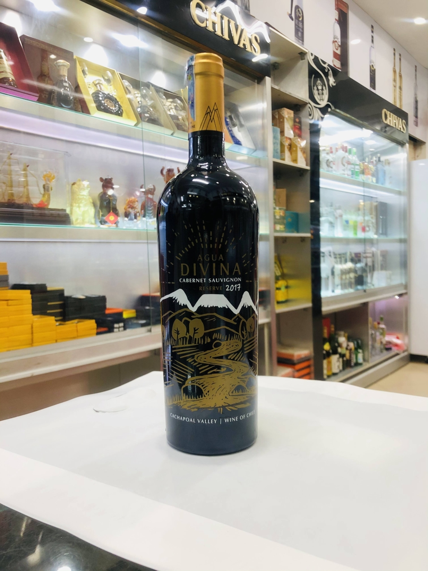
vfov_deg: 63.4
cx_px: 214
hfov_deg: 49.8
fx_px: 462
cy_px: 286
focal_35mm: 28
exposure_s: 1/25
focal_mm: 4
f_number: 1.8
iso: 32
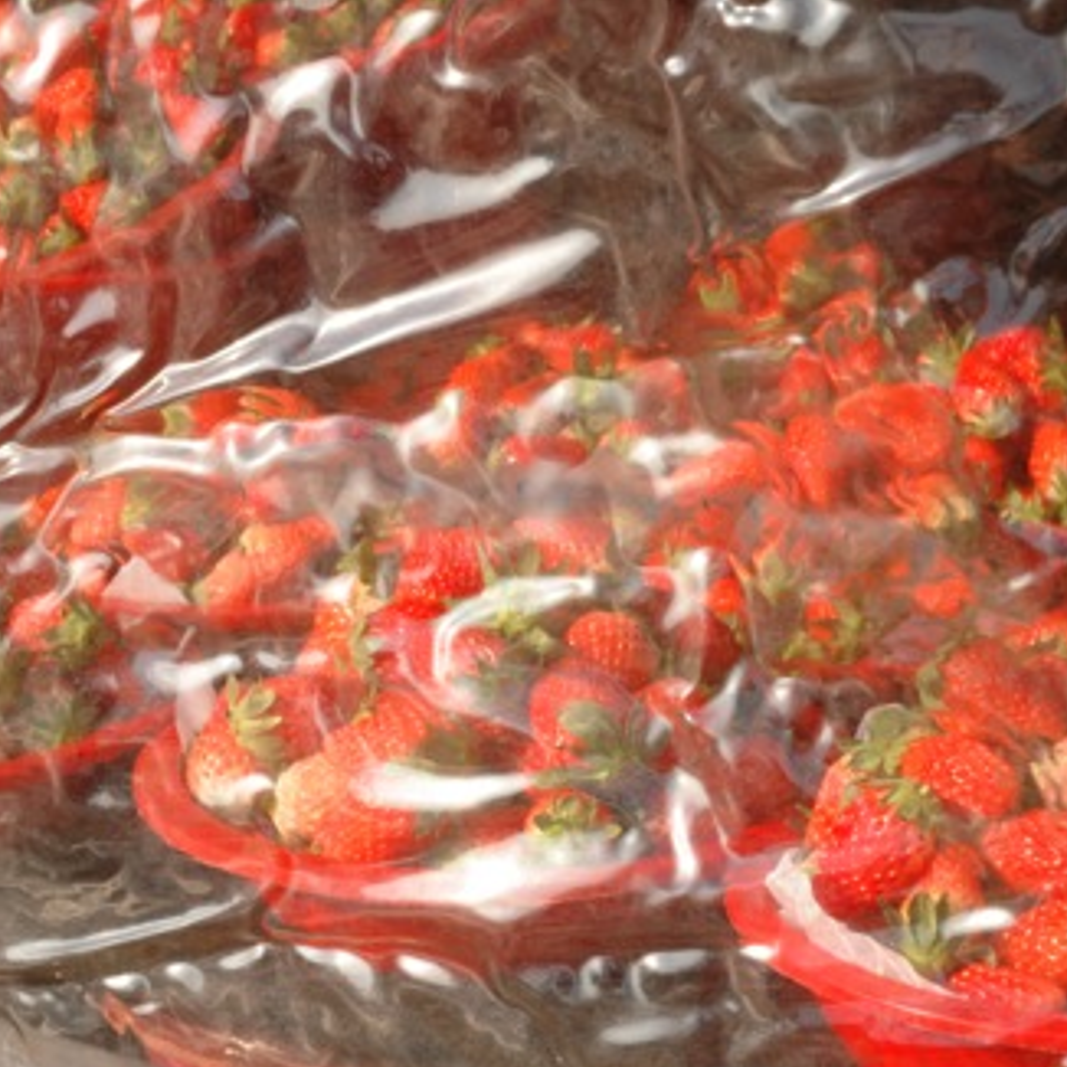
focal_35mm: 78
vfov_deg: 22.2
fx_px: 2720
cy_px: 540
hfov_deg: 22.1
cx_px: 393
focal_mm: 40
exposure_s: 1/200
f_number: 10
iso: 200
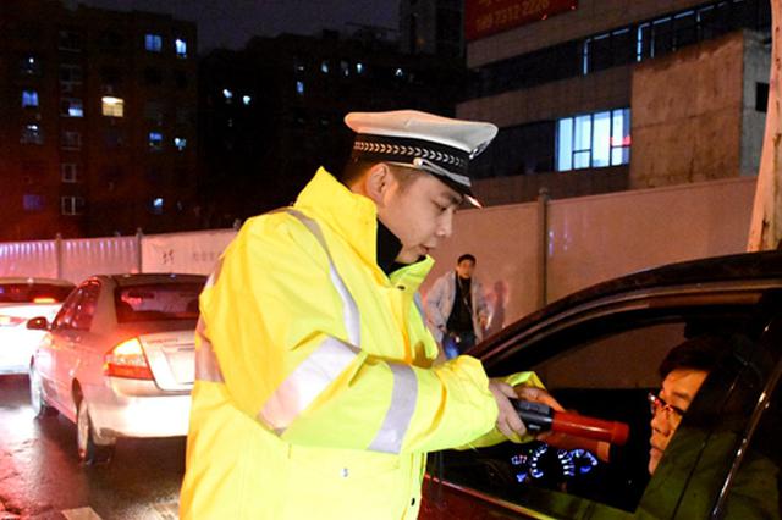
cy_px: 260
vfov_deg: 39.9
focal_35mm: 33
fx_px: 716
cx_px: 391
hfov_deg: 57.2
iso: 20000
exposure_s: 1/125
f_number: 3.5
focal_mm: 22
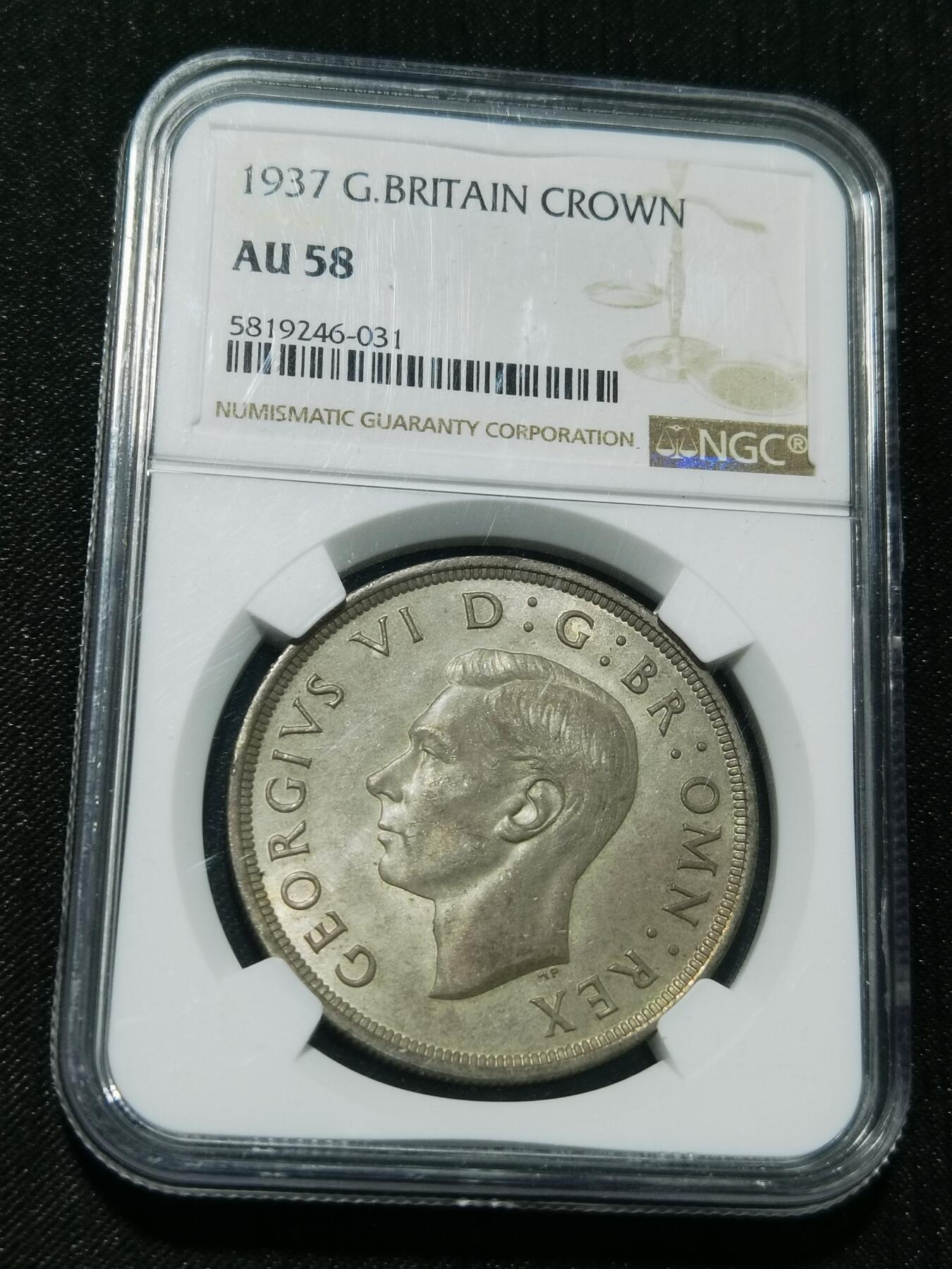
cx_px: 476
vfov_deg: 32.2
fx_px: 2200
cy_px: 634
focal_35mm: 60
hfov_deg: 24.4
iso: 80
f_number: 1.9
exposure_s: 1/100
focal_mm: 6.67
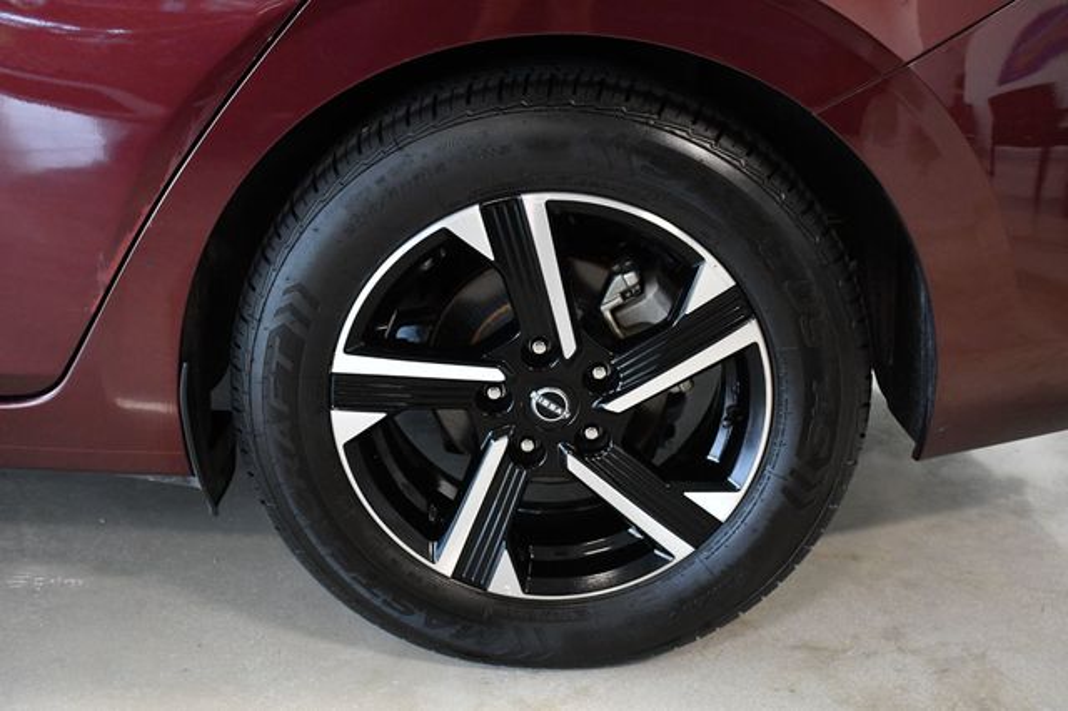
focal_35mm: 48
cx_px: 534
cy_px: 356
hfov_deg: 41.1
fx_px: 1423
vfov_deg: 28.0
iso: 2500
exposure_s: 1/200
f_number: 7.1
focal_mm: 32
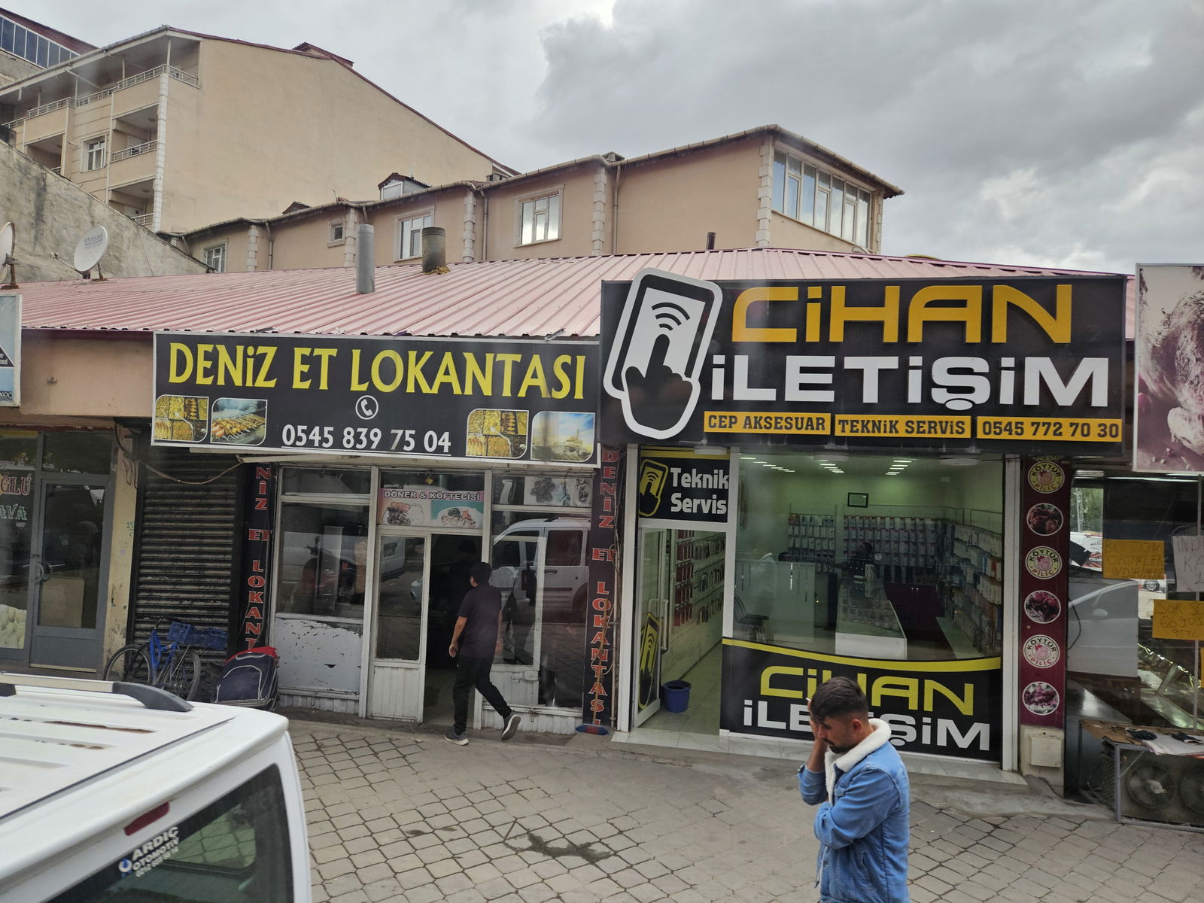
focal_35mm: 23
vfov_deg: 58.9
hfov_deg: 73.9
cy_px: 452
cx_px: 602
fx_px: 800
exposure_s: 1/180
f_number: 1.8
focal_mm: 5.4
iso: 125
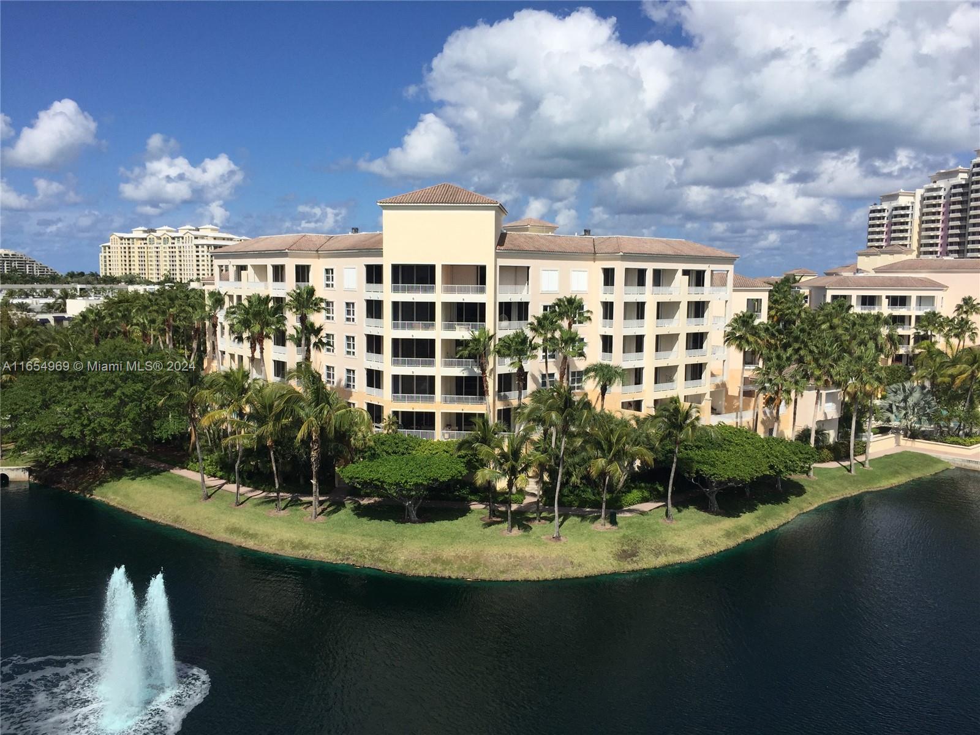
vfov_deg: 48.2
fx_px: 821
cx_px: 490
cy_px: 368
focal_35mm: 29
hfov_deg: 61.7
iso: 32
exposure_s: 1/4405
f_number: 2.2
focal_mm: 4.15
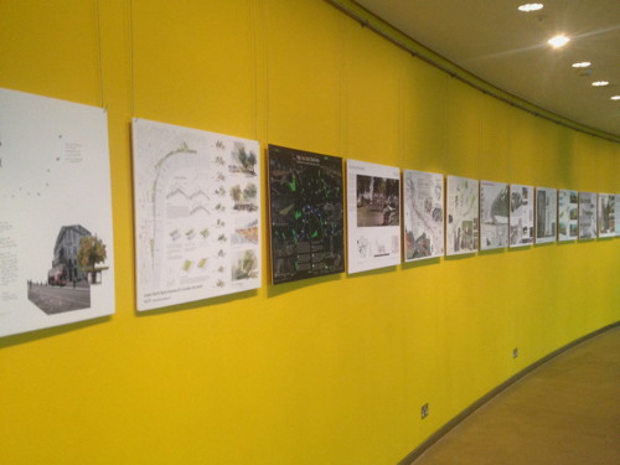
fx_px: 627
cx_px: 310
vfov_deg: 40.7
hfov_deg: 52.6
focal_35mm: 35
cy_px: 232
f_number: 2.4
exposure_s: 1/20
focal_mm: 4.28
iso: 160
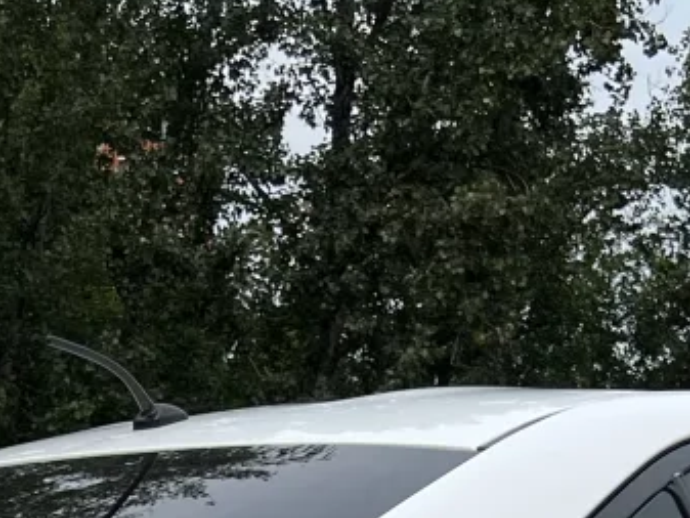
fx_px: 2213
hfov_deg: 17.6
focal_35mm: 111
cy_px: 1077
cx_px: 201
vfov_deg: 11.8
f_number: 1.5
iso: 50
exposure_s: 1/6211
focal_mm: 5.7
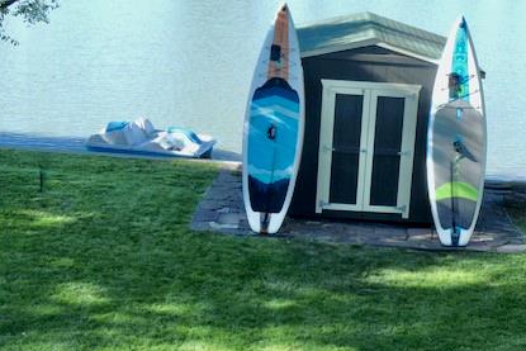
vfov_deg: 19.7
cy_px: 162
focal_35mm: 69
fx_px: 1008
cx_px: 335
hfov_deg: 29.1
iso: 125
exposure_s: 1/50
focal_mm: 7.6
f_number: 7.6
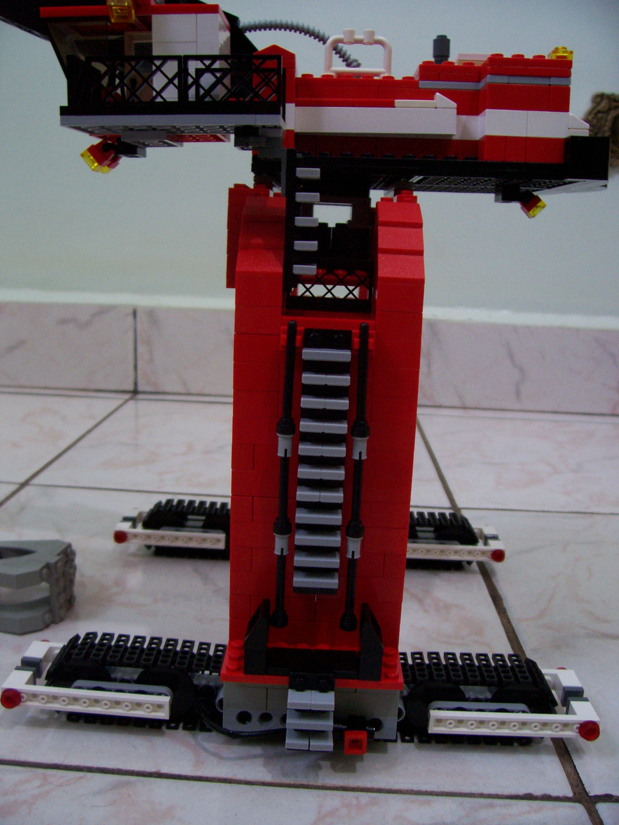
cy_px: 412
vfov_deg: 54.0
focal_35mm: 34
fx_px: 811
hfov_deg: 41.8
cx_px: 310
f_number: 2.7
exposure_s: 1/8
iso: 160
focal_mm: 5.6
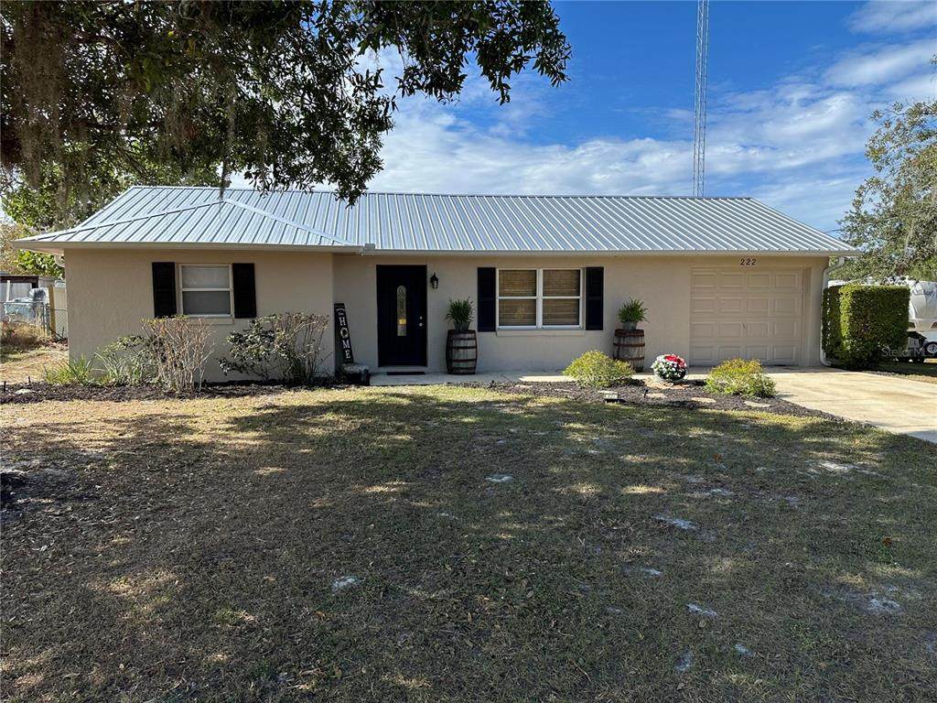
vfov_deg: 56.8
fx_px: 650
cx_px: 468
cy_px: 352
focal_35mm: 24
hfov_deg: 71.6
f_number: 1.78
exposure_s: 1/3247
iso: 80
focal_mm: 6.86
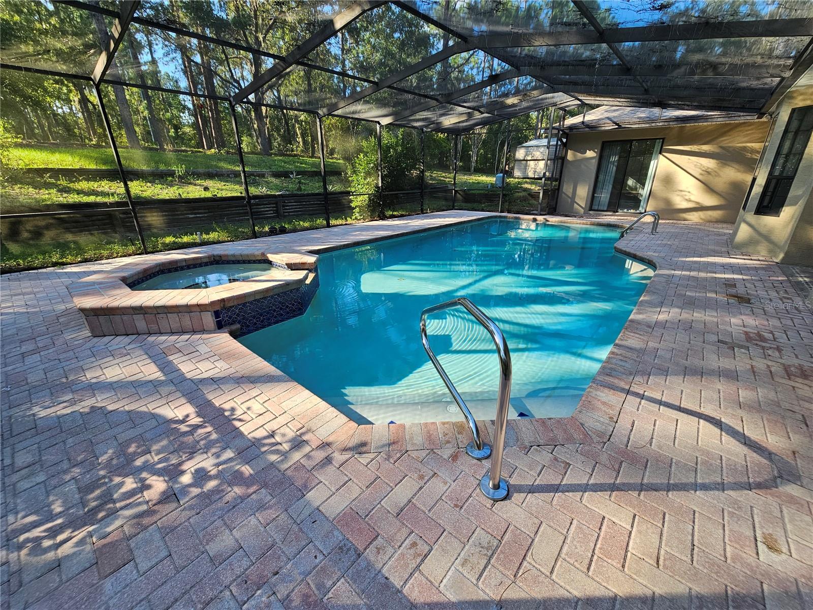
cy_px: 305
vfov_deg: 89.9
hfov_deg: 106.2
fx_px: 305
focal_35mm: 13
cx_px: 406
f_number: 2.2
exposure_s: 1/203
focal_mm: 2.2
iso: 50
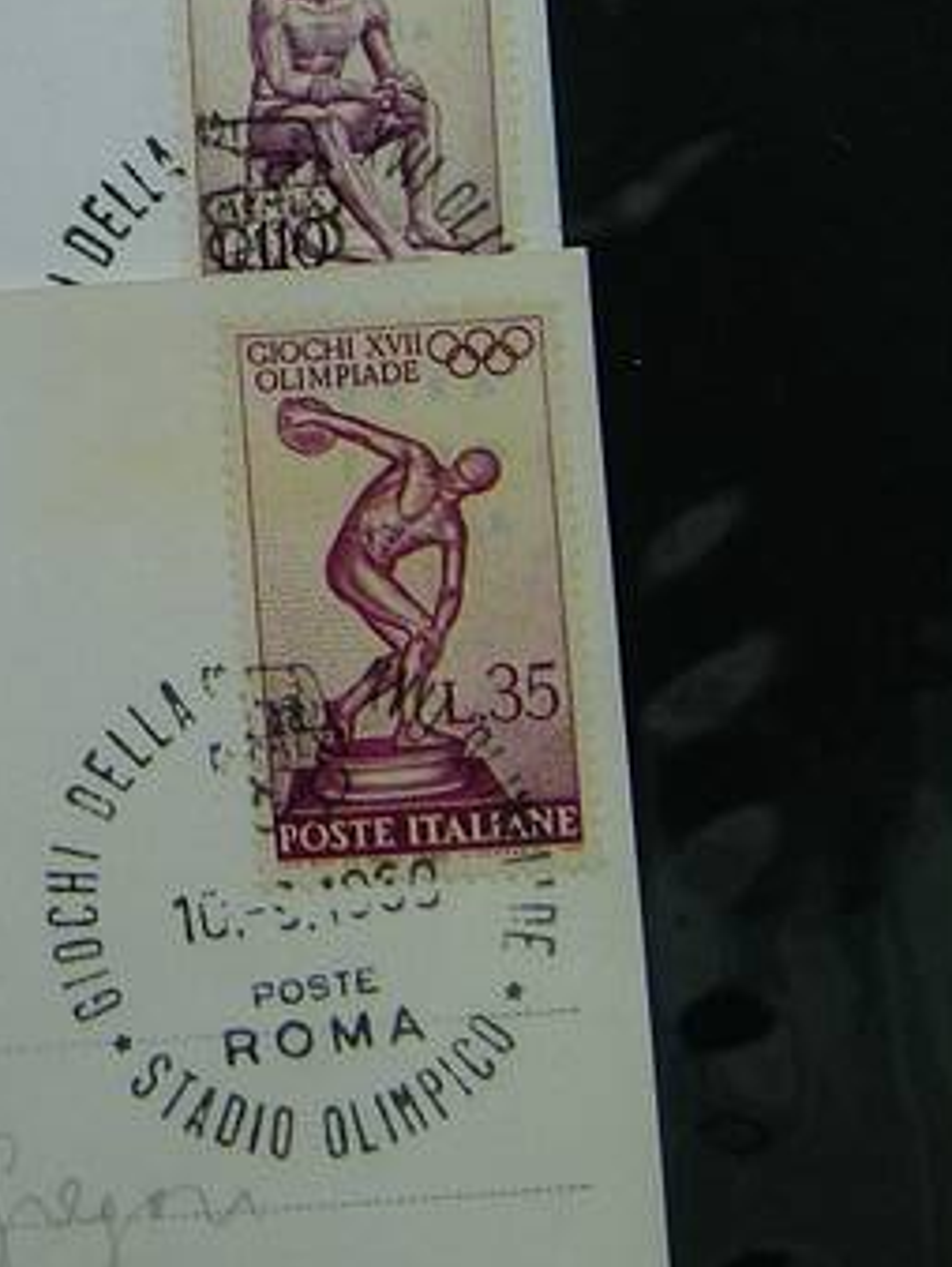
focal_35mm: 109
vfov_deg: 17.0
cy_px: -345
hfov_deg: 13.1
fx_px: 3992
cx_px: -319
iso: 100
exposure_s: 1/125
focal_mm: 6.5
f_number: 4
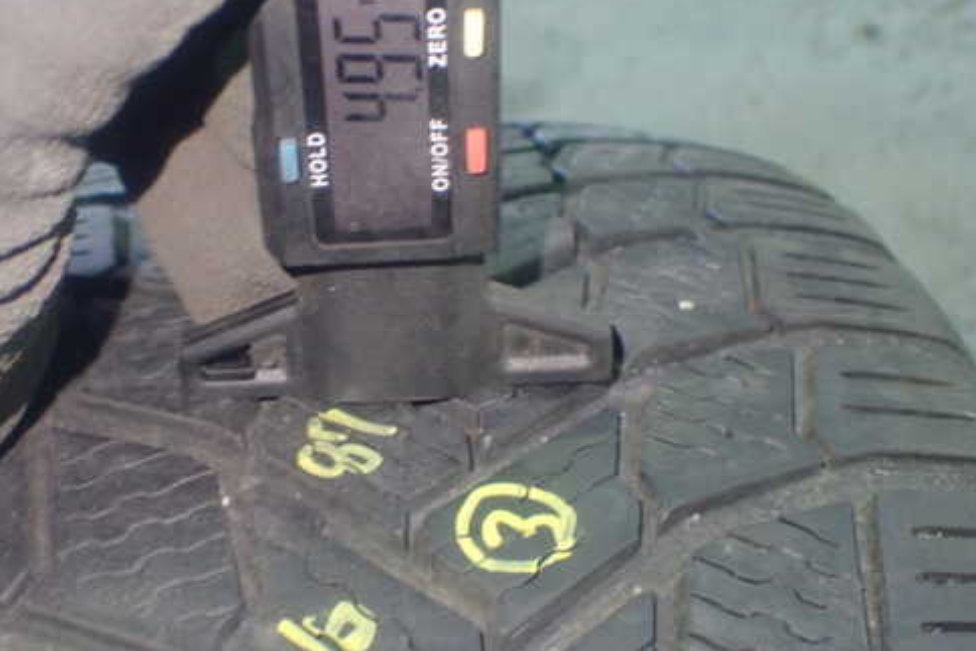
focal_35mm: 49
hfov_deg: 40.2
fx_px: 1329
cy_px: 349
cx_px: 407
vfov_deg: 27.5
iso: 800
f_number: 2.7
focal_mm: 6.83
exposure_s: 1/25
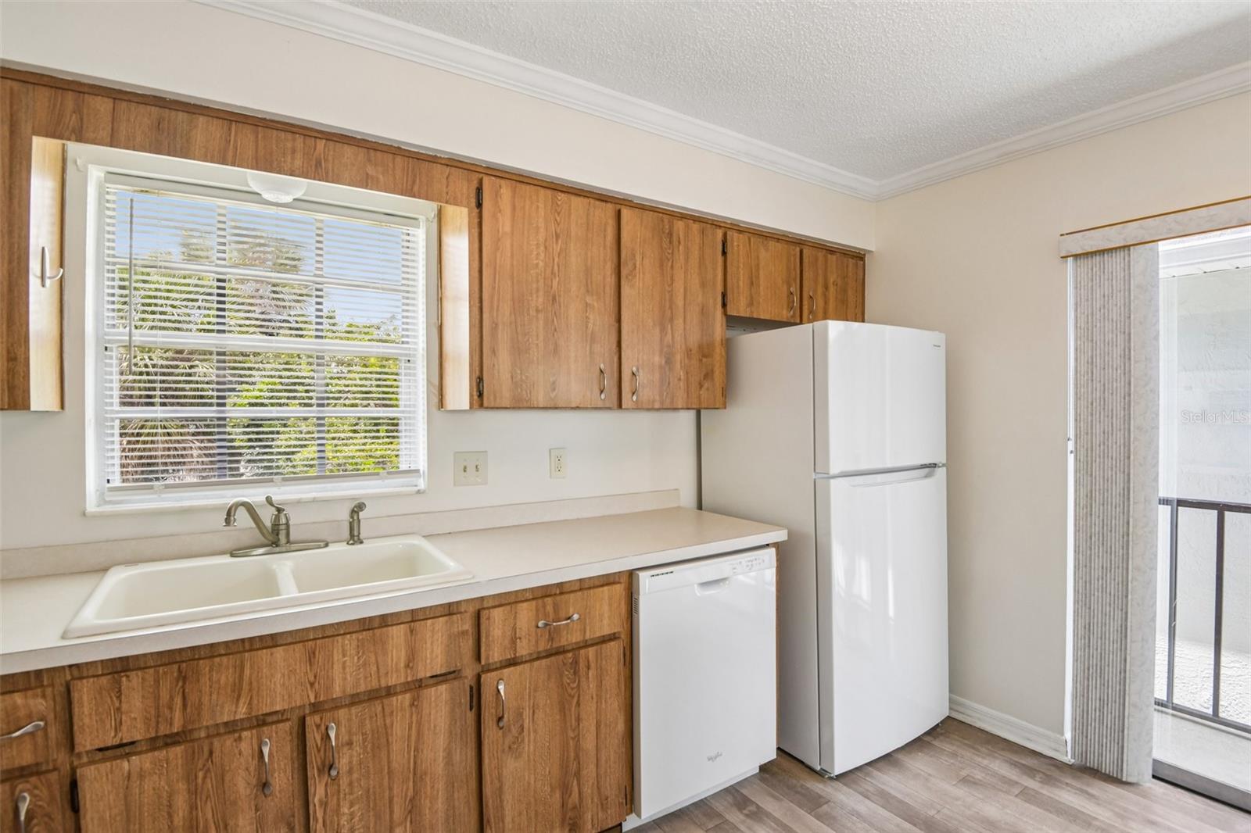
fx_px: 556
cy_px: 416
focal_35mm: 16
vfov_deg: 73.7
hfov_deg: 96.7
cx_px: 626
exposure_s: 1/40
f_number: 8
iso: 400
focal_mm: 16
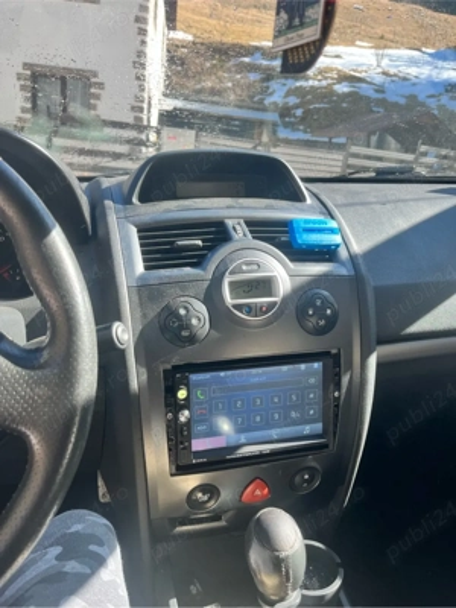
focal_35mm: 26
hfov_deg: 53.1
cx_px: 228
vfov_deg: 67.3
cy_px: 304
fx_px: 457
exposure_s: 1/331
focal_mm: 5.1
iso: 50
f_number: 1.6
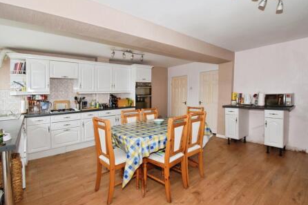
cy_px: 102
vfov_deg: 73.7
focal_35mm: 16
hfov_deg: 96.8
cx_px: 153
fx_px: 137
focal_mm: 10
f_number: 13
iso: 1000
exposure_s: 1/60
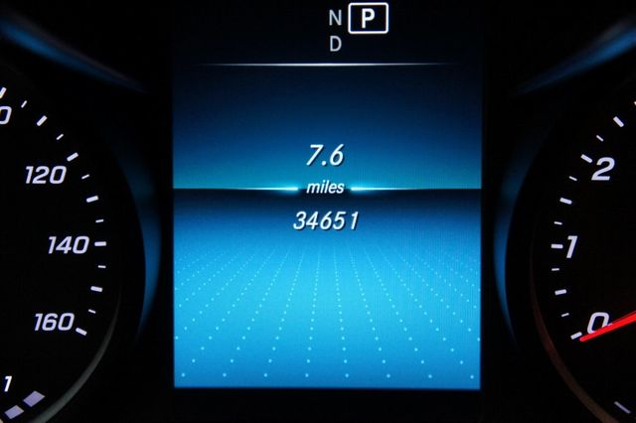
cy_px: 212
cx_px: 318
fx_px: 1112
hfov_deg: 31.9
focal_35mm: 63
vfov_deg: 21.5
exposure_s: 1/125
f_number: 5
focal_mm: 42
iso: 1600
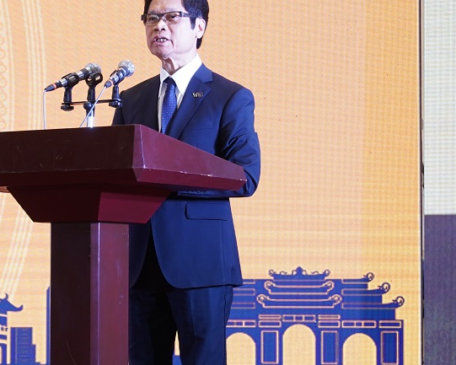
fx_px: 2457
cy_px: 147
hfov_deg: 10.6
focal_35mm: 182
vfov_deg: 8.5
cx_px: 121
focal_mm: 70
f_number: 4
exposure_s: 1/160
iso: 800
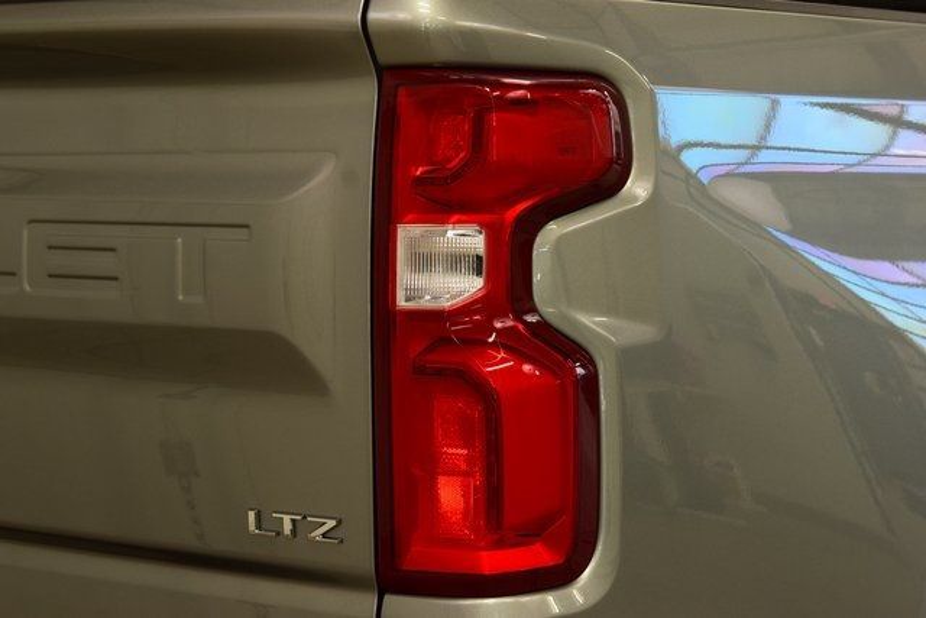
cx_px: 463
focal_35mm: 87
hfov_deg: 23.4
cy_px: 309
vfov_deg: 15.7
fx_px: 2238
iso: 900
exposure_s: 1/30
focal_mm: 58
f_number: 7.1
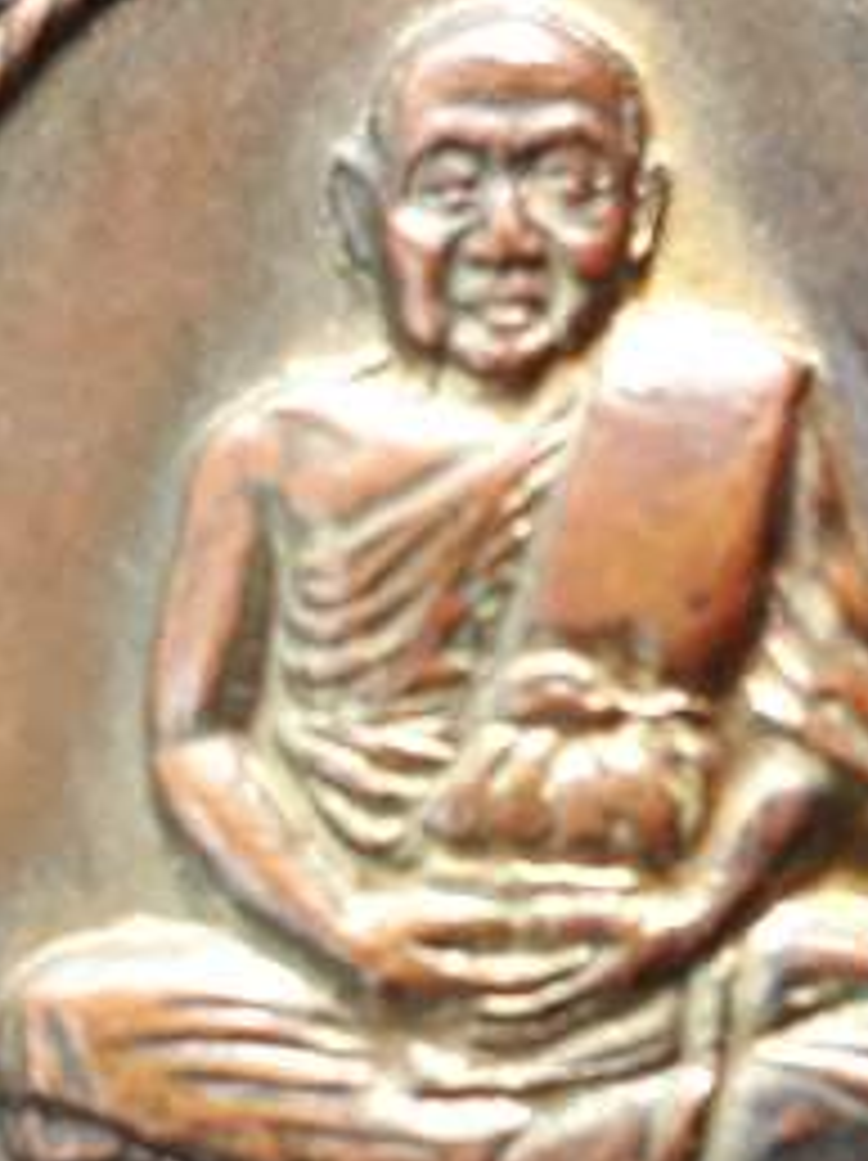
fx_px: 2043
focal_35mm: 61
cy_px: 652
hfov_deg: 23.9
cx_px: 540
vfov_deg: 31.7
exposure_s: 1/33
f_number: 1.9
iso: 64
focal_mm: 3.6
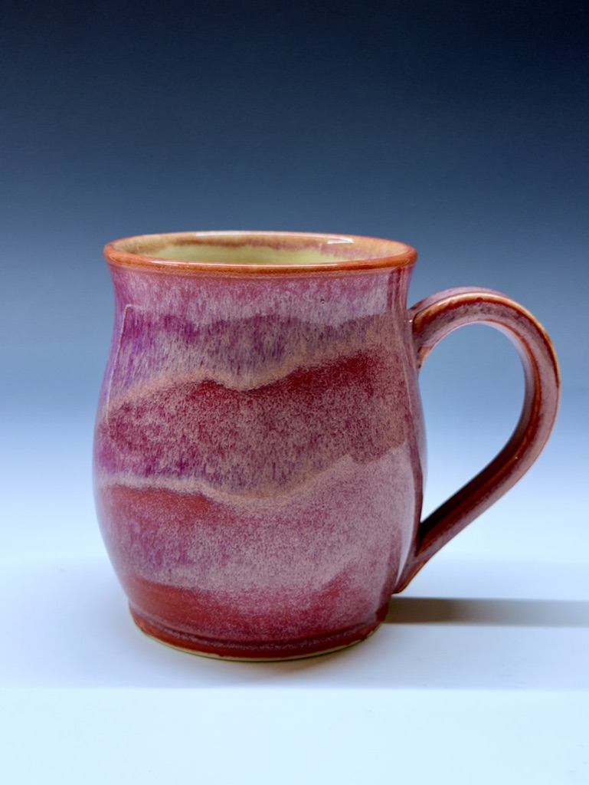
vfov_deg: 39.6
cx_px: 294
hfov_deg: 30.3
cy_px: 392
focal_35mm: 48
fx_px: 1088
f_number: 1.78
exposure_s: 1/60
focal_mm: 6.76
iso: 80
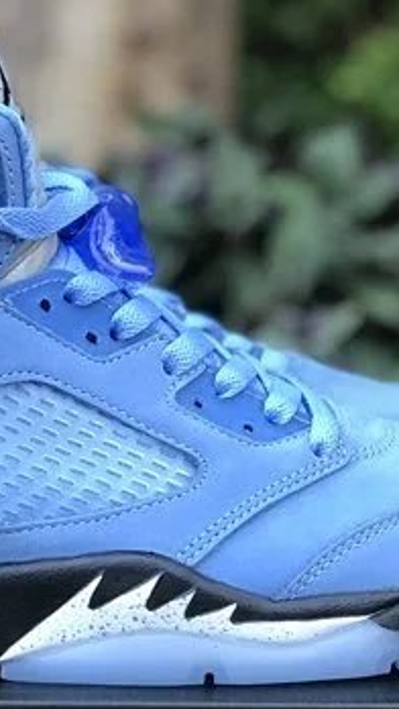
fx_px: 2480
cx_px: 94
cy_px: 268
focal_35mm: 132
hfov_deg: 9.2
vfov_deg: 16.2
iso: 25
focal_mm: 6.6
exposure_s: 1/50
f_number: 2.8
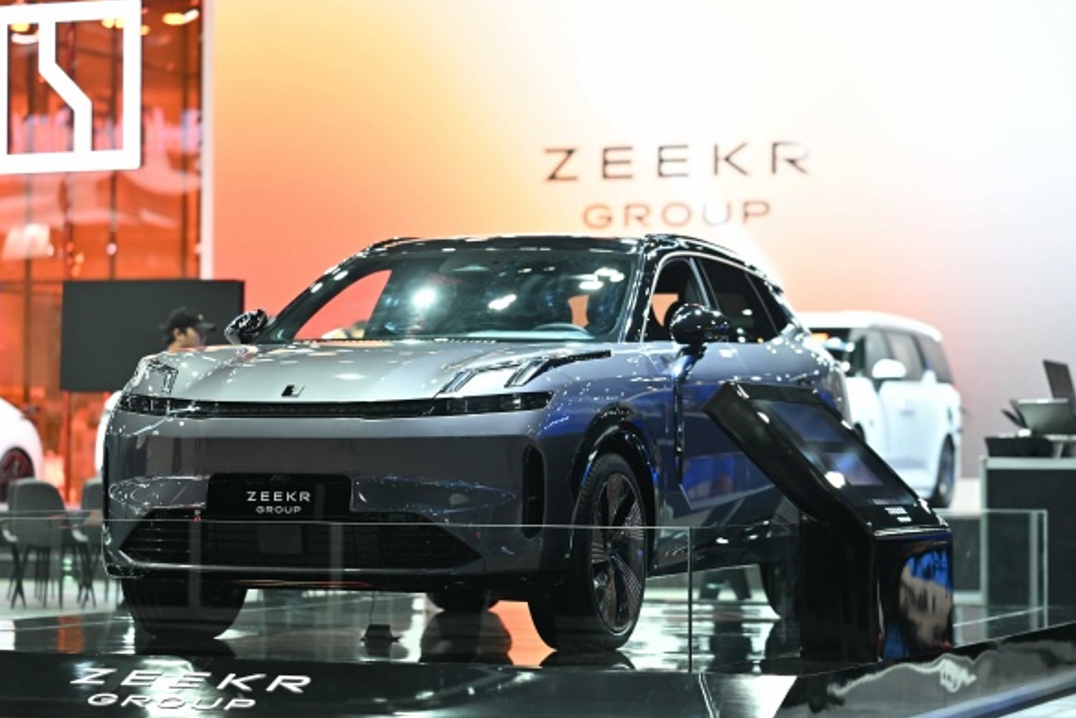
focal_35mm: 109
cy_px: 315
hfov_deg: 18.8
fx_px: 3258
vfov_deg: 12.6
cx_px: 544
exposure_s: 1/200
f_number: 2
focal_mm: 85
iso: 320
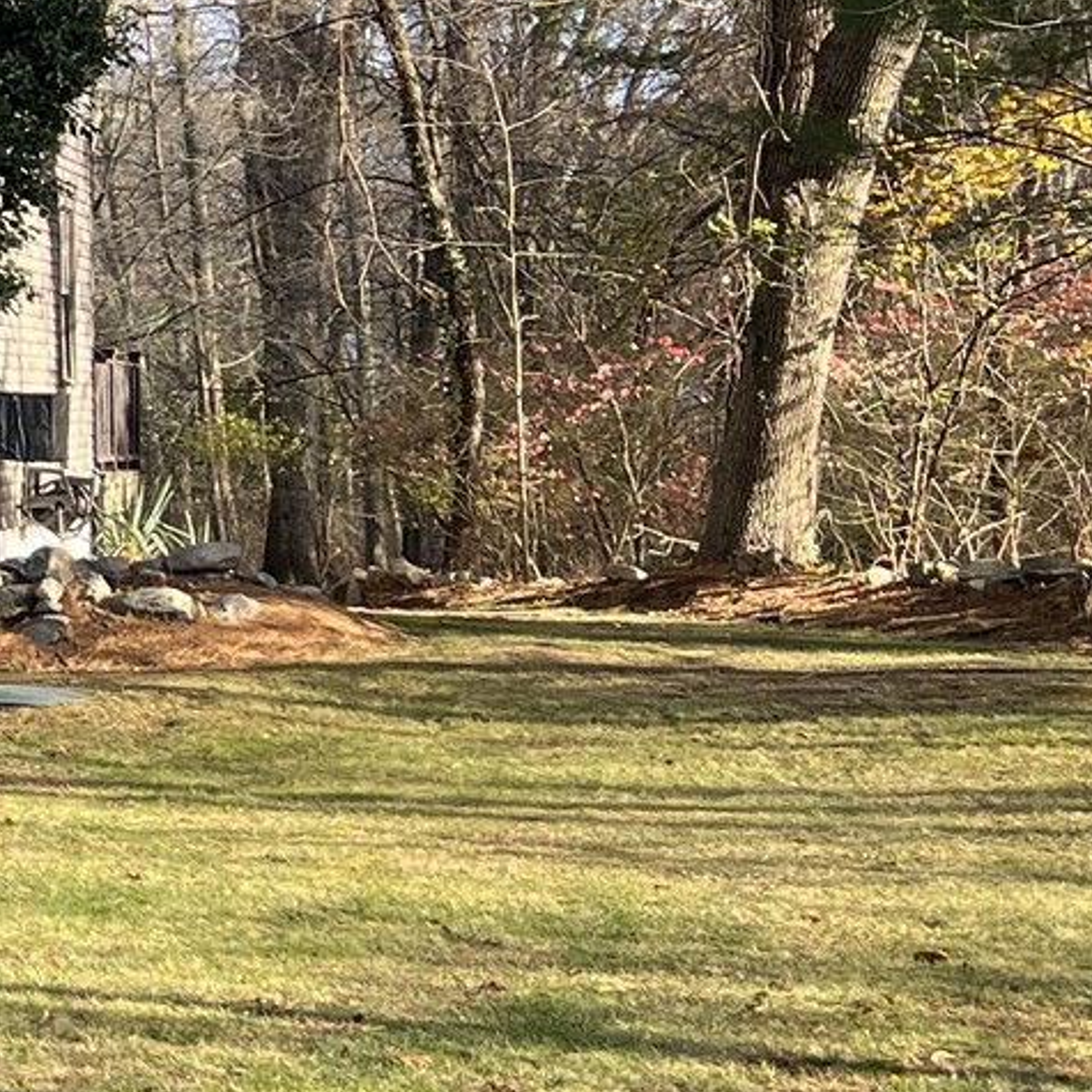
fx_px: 3533
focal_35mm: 99
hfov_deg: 15.1
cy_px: 154
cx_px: -922
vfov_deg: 17.4
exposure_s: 1/791
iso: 50
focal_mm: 5.7
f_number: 1.5
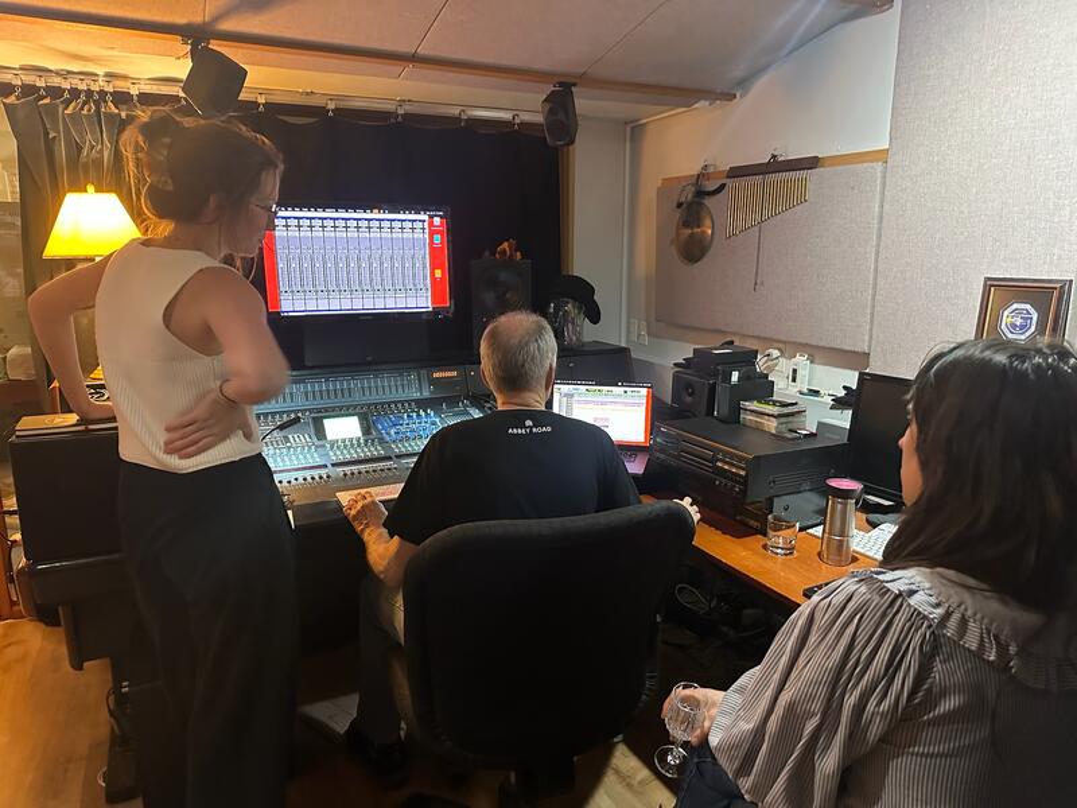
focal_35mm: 24
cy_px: 404
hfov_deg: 71.6
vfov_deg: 56.8
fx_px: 747
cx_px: 538
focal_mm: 6.86
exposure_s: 1/40
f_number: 1.78
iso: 1000
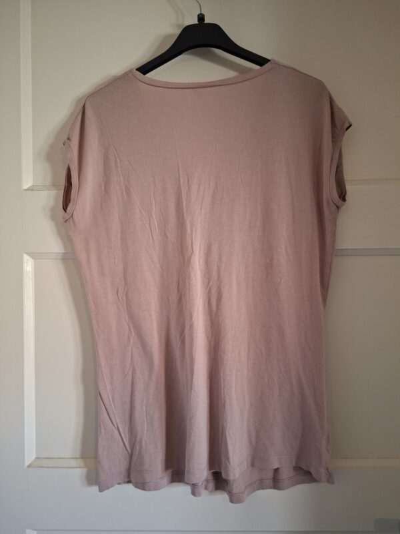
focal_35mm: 23
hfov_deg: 58.9
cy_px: 267
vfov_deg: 73.9
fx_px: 354
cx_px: 200
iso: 250
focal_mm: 5.54
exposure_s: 1/40
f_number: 1.8
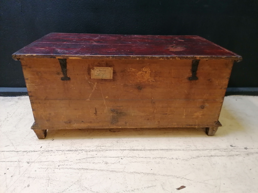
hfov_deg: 65.3
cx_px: 129
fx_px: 201
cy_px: 96
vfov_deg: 51.4
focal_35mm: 27
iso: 250
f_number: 1.8
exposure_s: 1/33.3
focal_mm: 4.75
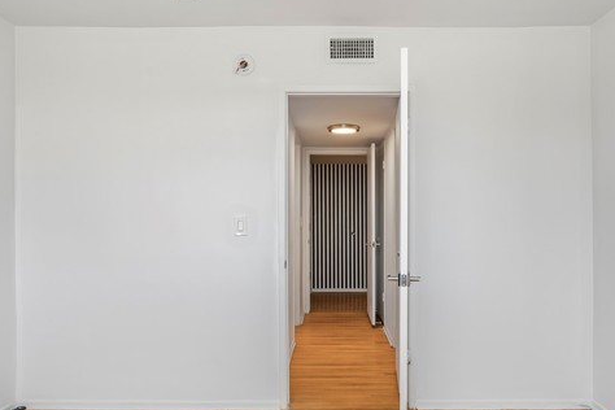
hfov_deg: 67.1
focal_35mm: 27
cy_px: 219
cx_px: 346
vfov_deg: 47.9
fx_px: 461
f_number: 9.5
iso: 320
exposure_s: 1/4
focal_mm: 20
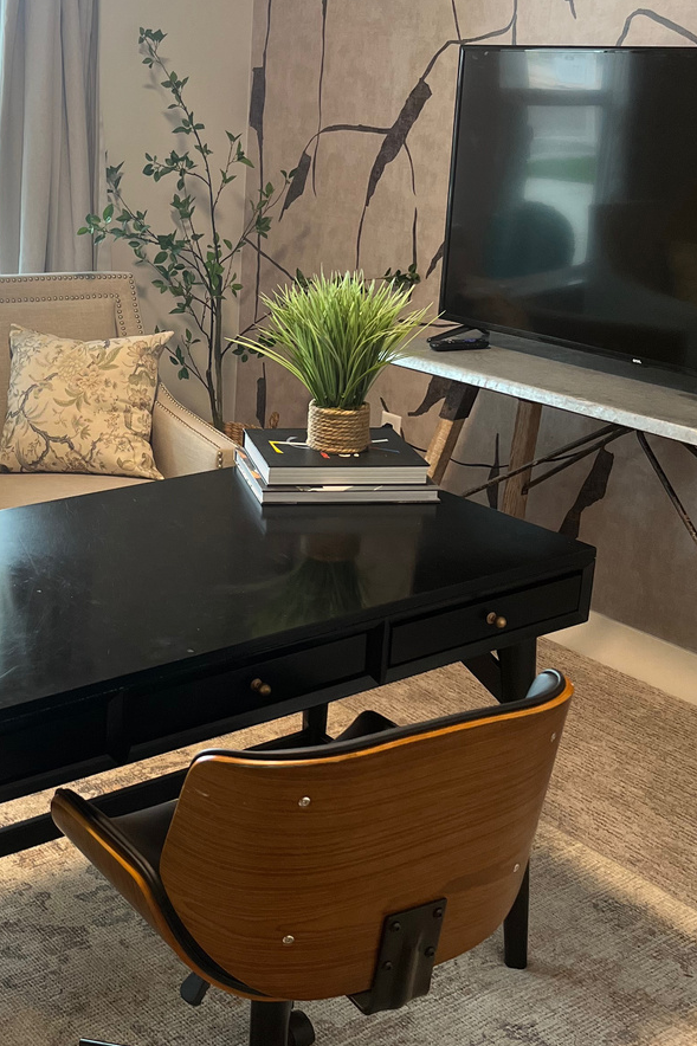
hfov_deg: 27.6
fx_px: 1365
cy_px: 419
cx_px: 73
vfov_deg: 41.7
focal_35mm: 47
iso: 125
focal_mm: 5.1
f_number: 1.6
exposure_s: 1/120
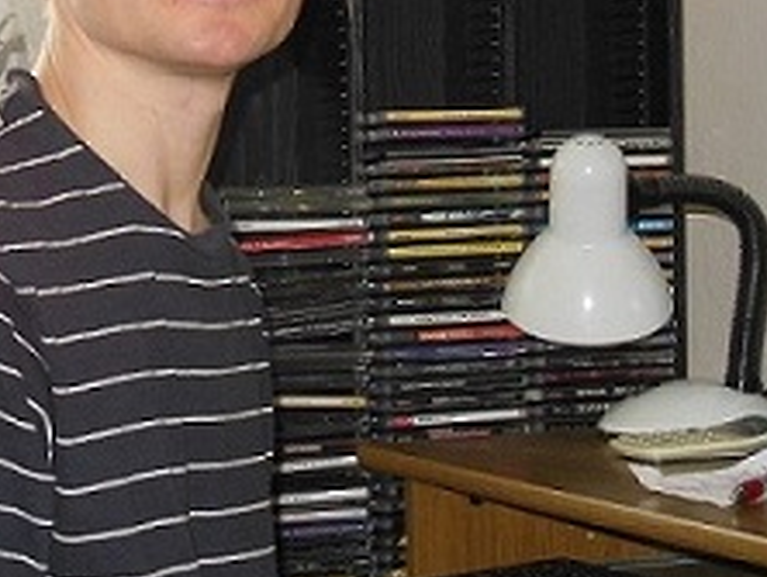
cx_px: 190
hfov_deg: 13.6
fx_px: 3194
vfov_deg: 10.3
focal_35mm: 144
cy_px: 145
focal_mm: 14.3
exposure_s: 1/60
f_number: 5.4
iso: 640
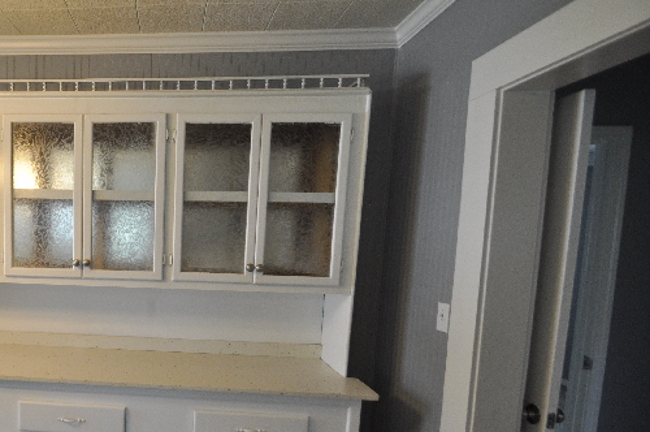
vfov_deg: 52.0
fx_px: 433
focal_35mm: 24
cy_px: 287
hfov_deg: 67.8
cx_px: 143
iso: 720
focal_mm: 10
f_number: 4
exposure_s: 1/60
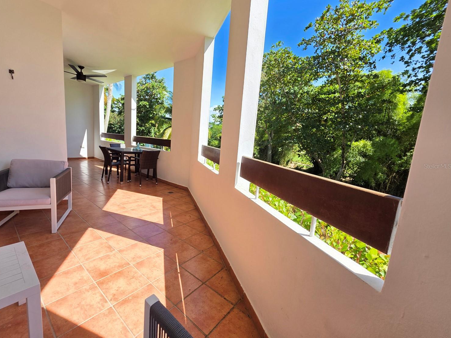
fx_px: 182
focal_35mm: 14
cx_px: 210
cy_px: 166
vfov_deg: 85.6
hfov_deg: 101.9
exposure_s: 1/761
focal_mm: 2.2
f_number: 1.9
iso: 40
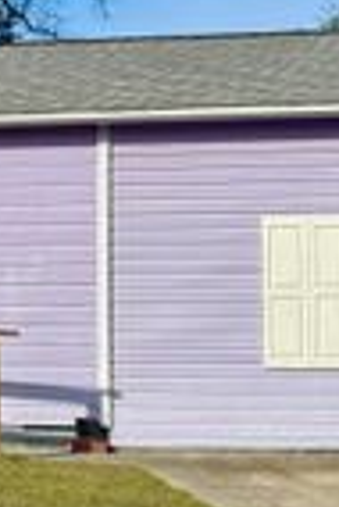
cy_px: 273
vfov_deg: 23.1
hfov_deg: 13.6
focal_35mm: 88
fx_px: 1240
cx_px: -307
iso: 80
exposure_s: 1/5714
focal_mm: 6.76
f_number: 1.78
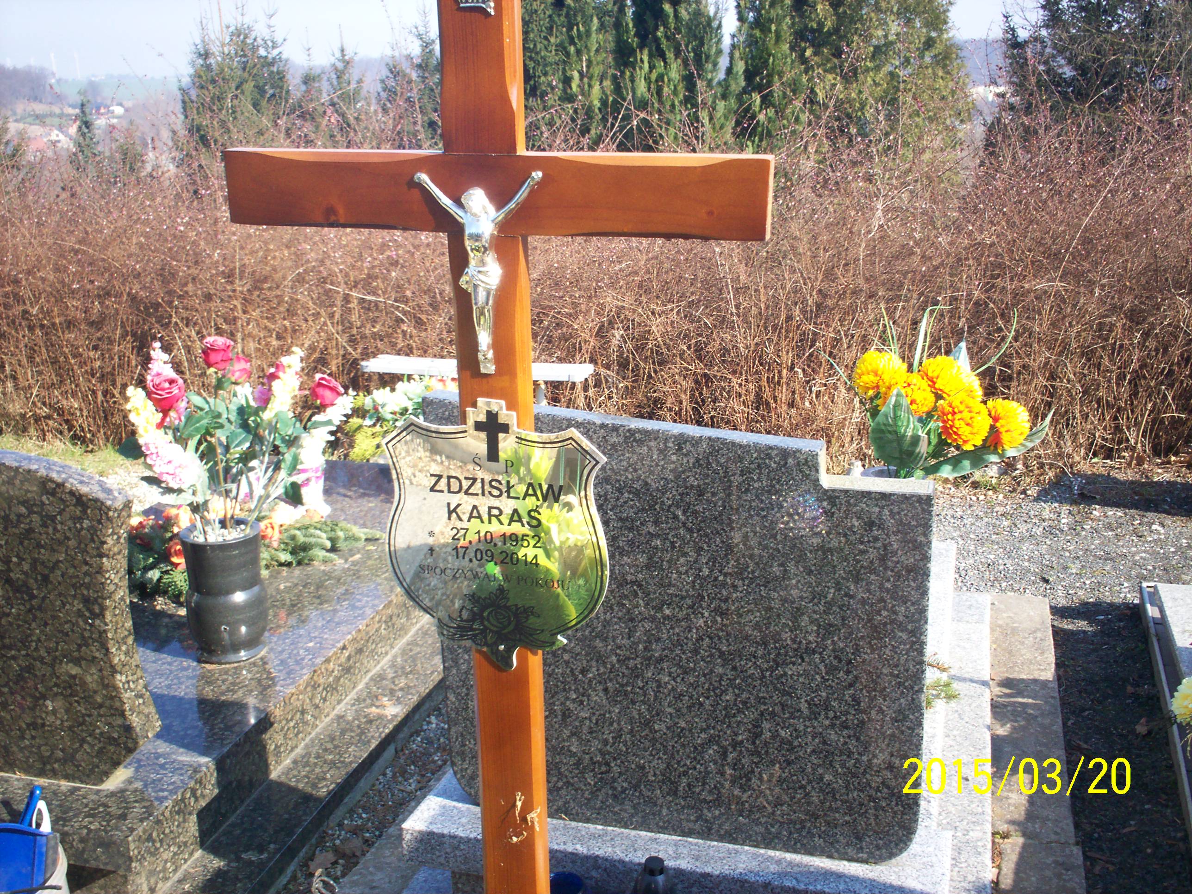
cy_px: 447
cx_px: 596
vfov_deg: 39.7
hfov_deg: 51.4
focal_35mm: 36
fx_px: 1240
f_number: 4.5
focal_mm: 6
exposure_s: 1/136
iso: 100
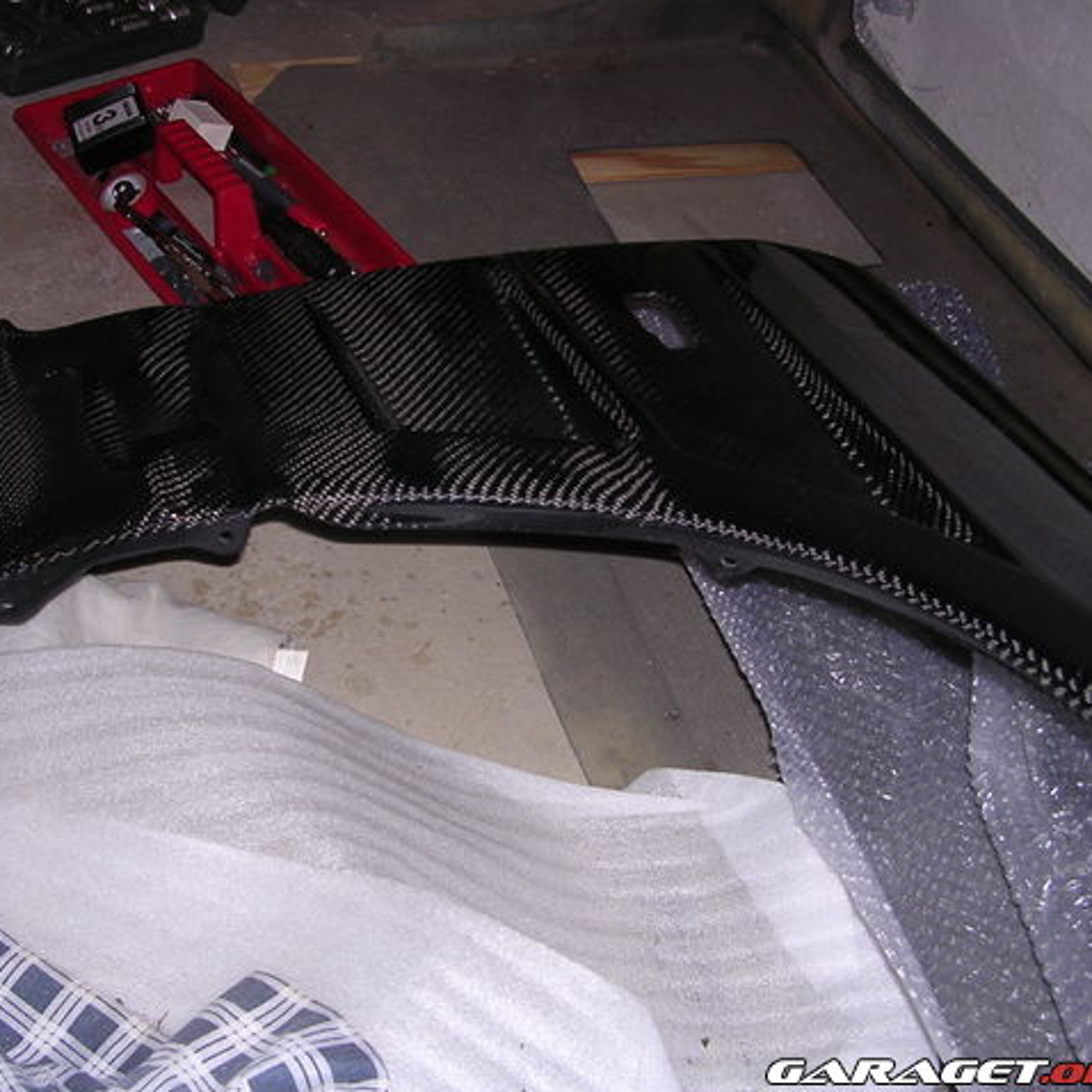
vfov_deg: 37.6
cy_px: 546
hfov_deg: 37.4
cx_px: 427
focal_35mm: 45
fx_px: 1606
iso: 100
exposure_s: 1/60.1
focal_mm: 5.8
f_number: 2.8
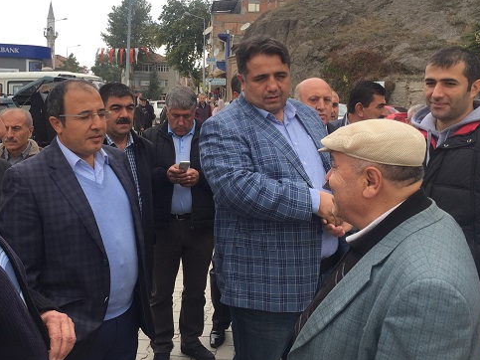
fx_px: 541
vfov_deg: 36.7
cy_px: 152
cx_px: 209
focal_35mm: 39
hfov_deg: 47.8
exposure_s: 1/476
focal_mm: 4.15
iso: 32
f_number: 2.2
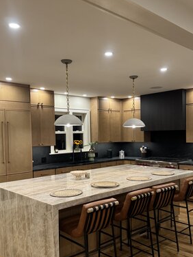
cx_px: 104
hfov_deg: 41.8
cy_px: 143
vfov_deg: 53.8
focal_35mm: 34
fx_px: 253
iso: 125
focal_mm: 6.76
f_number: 1.78
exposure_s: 1/60
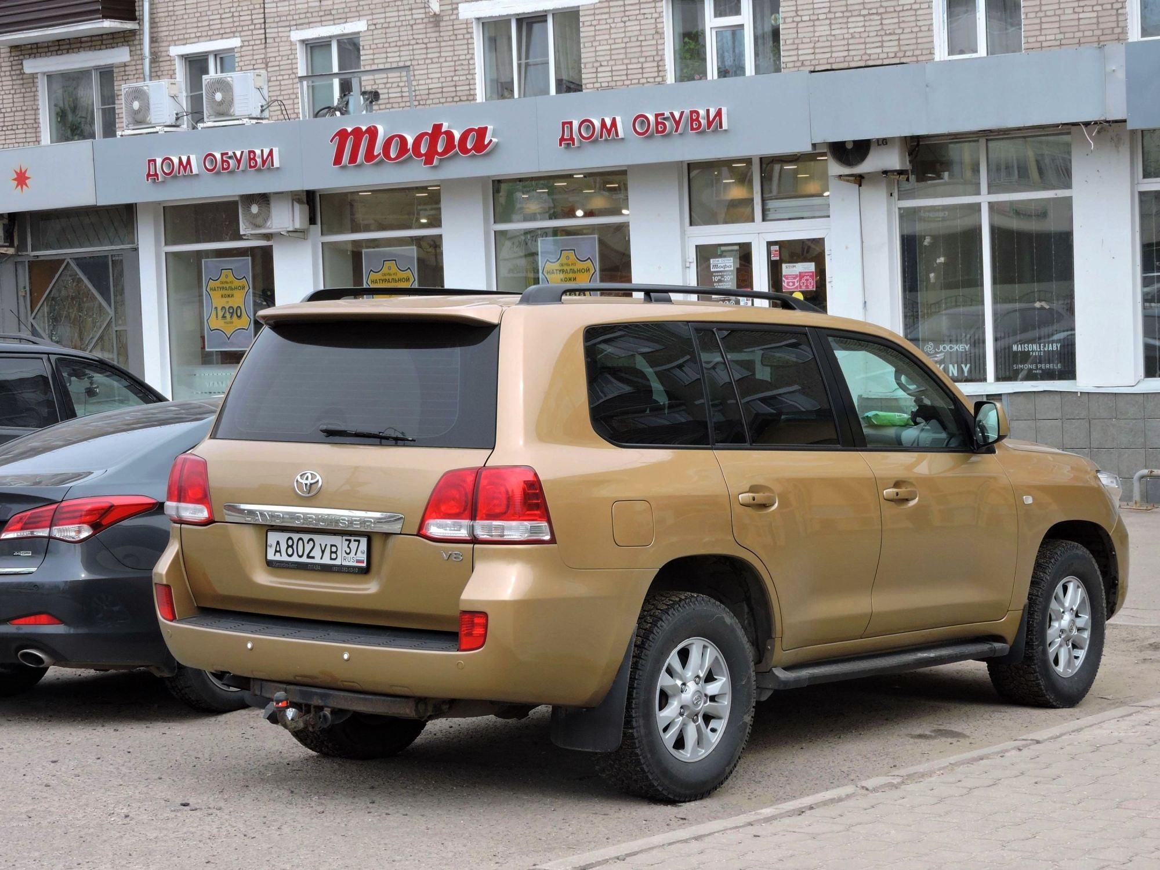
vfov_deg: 21.0
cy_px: 435
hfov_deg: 27.8
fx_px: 2346
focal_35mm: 70
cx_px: 580
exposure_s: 1/250
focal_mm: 12.5
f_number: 4.5
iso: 100
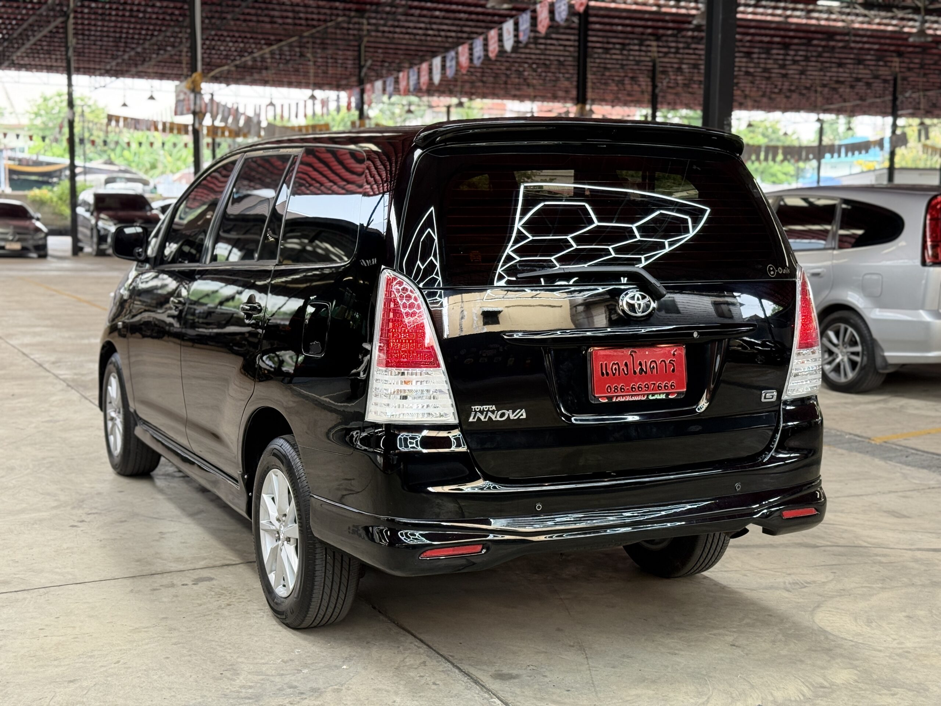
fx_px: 1305
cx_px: 470
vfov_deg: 30.3
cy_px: 353
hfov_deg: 39.7
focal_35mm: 48
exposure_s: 1/82
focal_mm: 6.76
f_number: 1.78
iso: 100
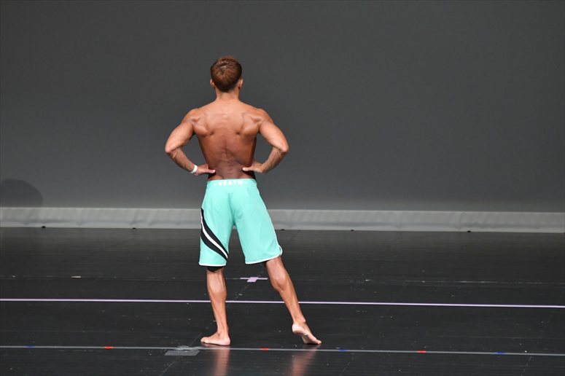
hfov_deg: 6.5
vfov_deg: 4.4
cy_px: 188
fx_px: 4941
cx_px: 282
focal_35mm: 315
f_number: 5.6
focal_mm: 210
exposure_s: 1/400
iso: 4000
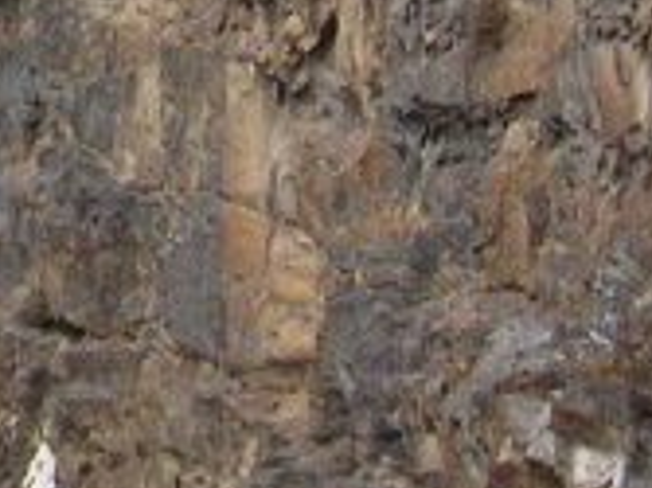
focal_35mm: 234
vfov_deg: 6.2
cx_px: -679
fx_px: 4404
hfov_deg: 8.1
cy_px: -478
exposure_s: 1/735
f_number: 4.8
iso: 100
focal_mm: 8
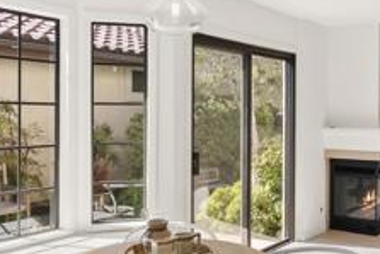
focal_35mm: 46
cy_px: 123
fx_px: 486
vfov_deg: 29.3
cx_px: 223
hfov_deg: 42.6
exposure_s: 1/125
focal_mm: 16
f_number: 8
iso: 500
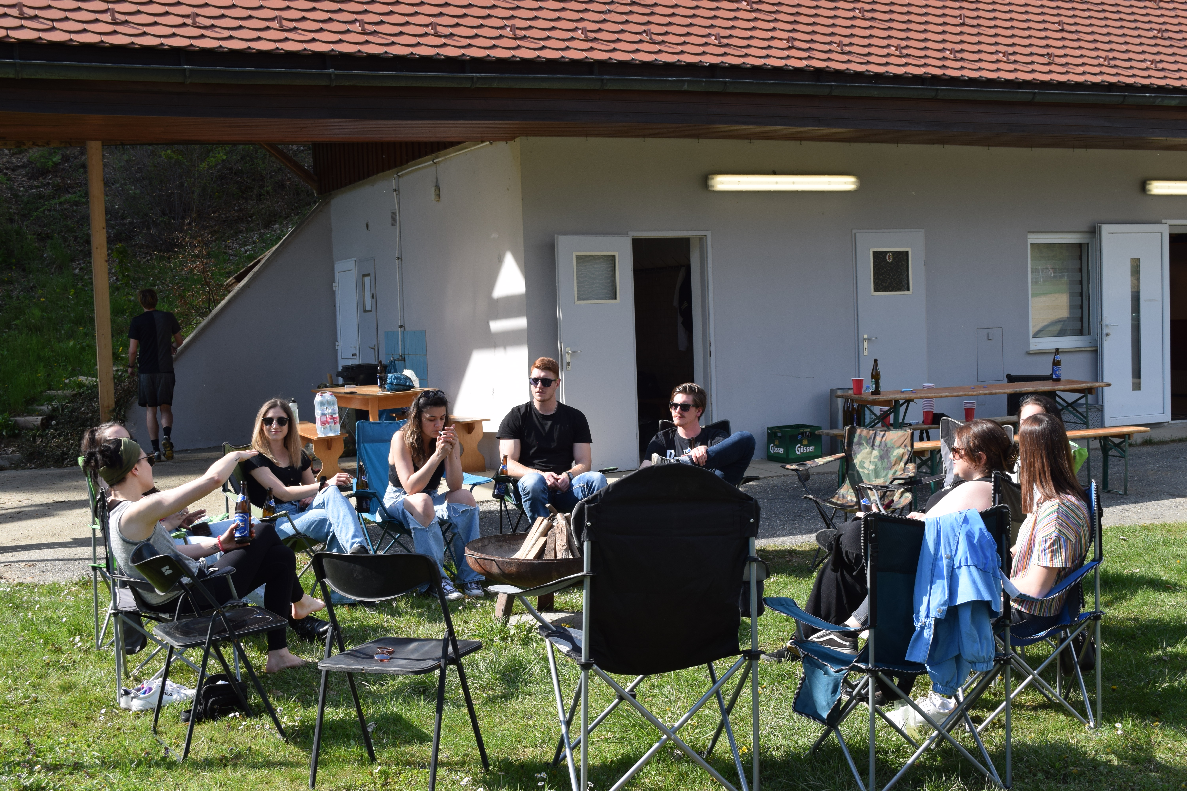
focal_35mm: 45
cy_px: 396
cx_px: 594
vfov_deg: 29.9
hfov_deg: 43.6
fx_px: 1484
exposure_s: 1/250
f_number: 8
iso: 280
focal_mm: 30
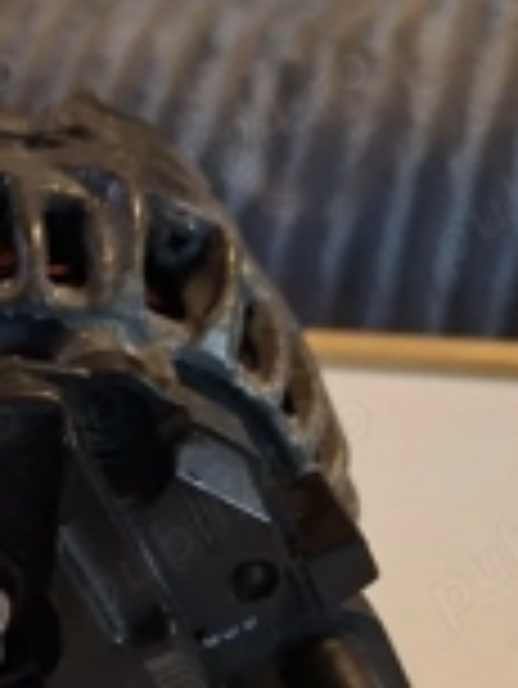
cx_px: -36
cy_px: 562
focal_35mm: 60
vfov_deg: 31.2
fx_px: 1195
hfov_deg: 23.1
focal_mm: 5.54
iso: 1000
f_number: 1.8
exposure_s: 1/20
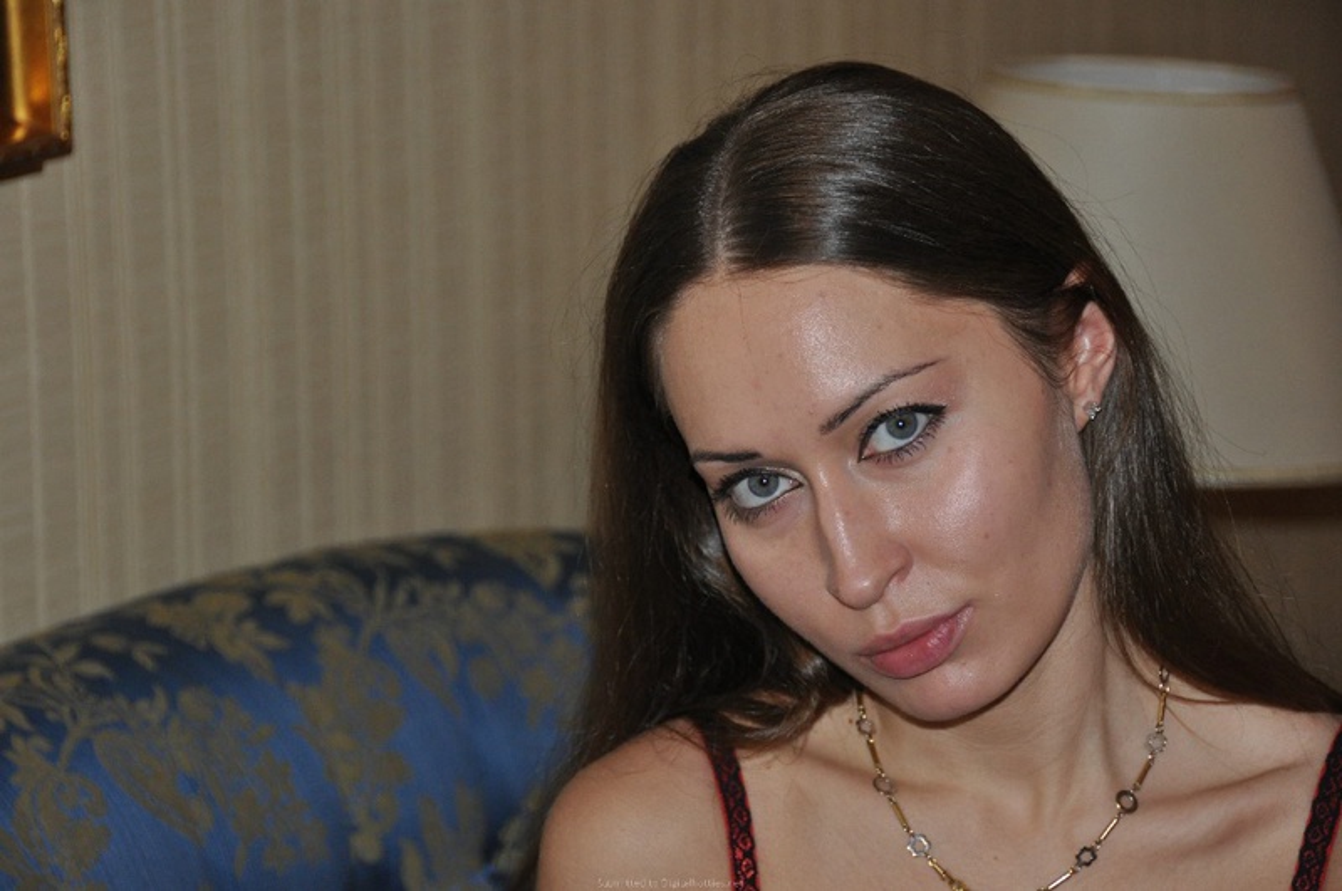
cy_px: 446
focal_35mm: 123
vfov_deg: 11.1
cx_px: 671
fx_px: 4579
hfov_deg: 16.7
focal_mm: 82
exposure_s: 1/60
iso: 800
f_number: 5
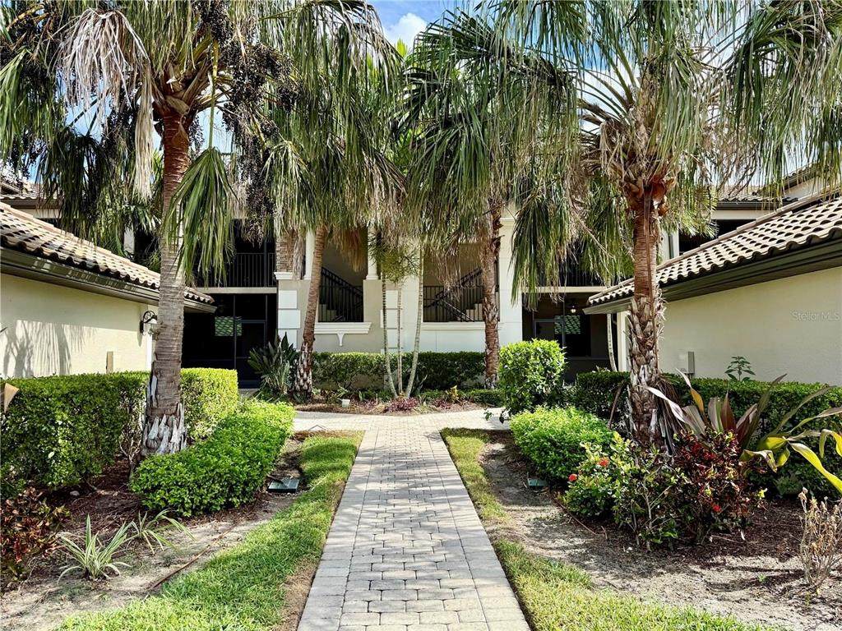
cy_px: 316
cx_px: 421
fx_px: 584
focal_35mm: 24
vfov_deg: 56.8
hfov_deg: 71.6
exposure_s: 1/2299
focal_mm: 6.76
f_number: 1.78
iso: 100
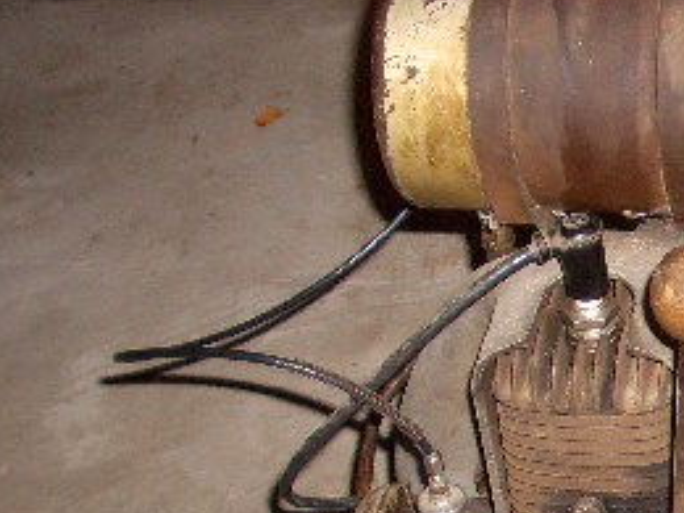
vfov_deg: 16.9
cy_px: 463
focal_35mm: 86
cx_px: 689
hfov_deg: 21.9
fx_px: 1699
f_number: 2.6
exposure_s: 1/60
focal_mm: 5.8
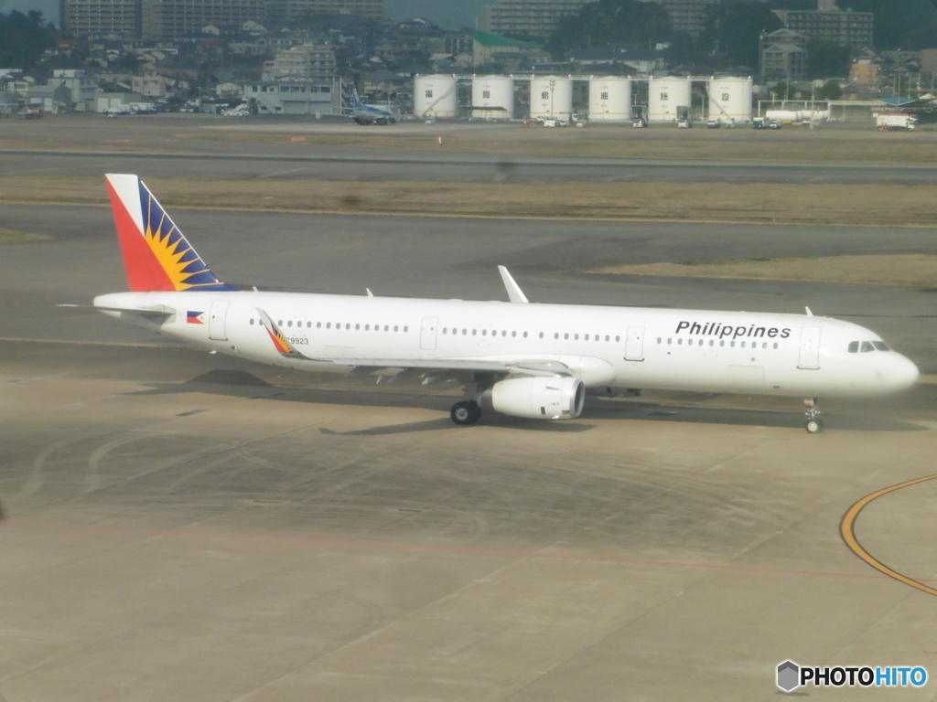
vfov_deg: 12.1
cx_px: 468
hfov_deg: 16.1
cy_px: 351
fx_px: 3302
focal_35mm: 122
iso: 400
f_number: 6.3
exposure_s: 1/1600
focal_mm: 21.8
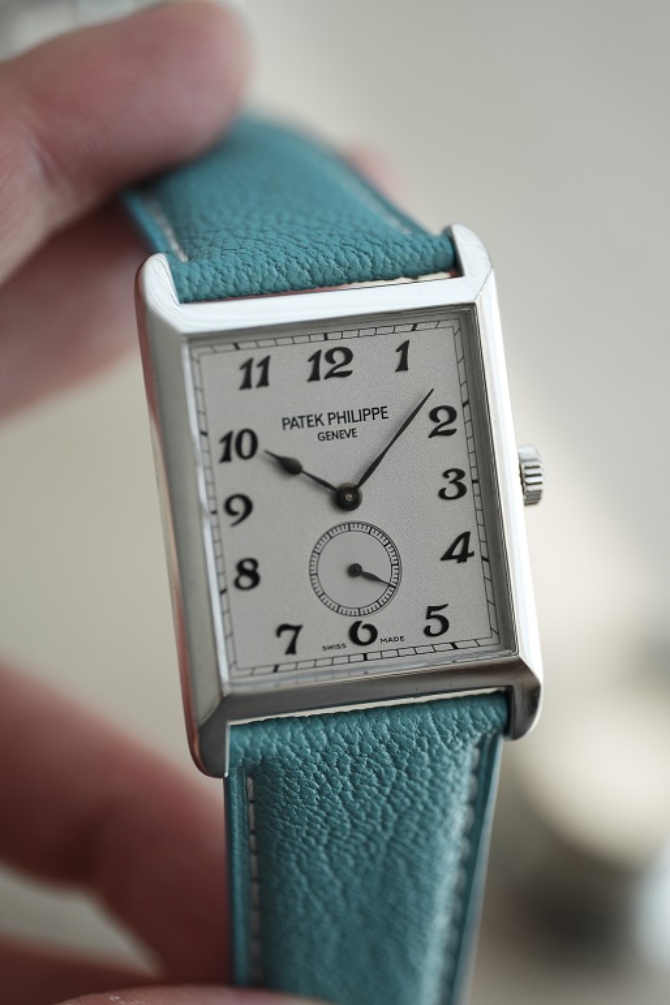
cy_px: 502
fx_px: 2931
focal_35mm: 105
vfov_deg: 19.5
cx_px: 335
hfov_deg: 13.0
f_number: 2.8
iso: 500
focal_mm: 105
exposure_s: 1/250
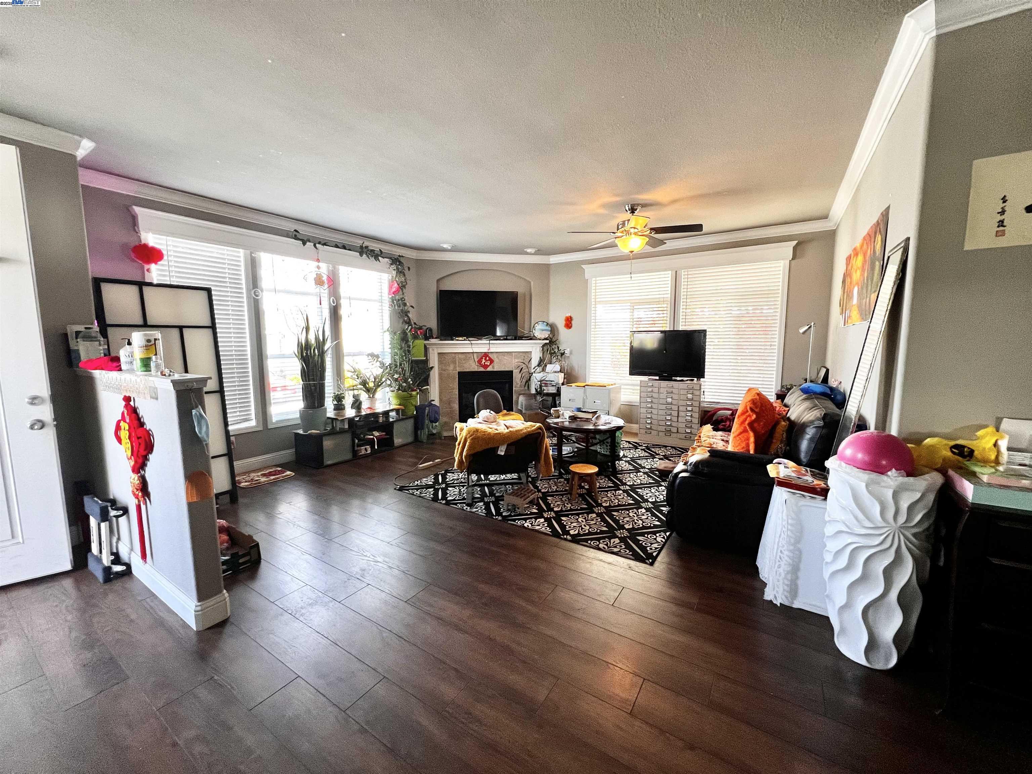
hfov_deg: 106.2
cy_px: 387
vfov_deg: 89.9
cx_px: 516
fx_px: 388
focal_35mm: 13
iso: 250
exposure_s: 1/81
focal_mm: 1.57
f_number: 1.8
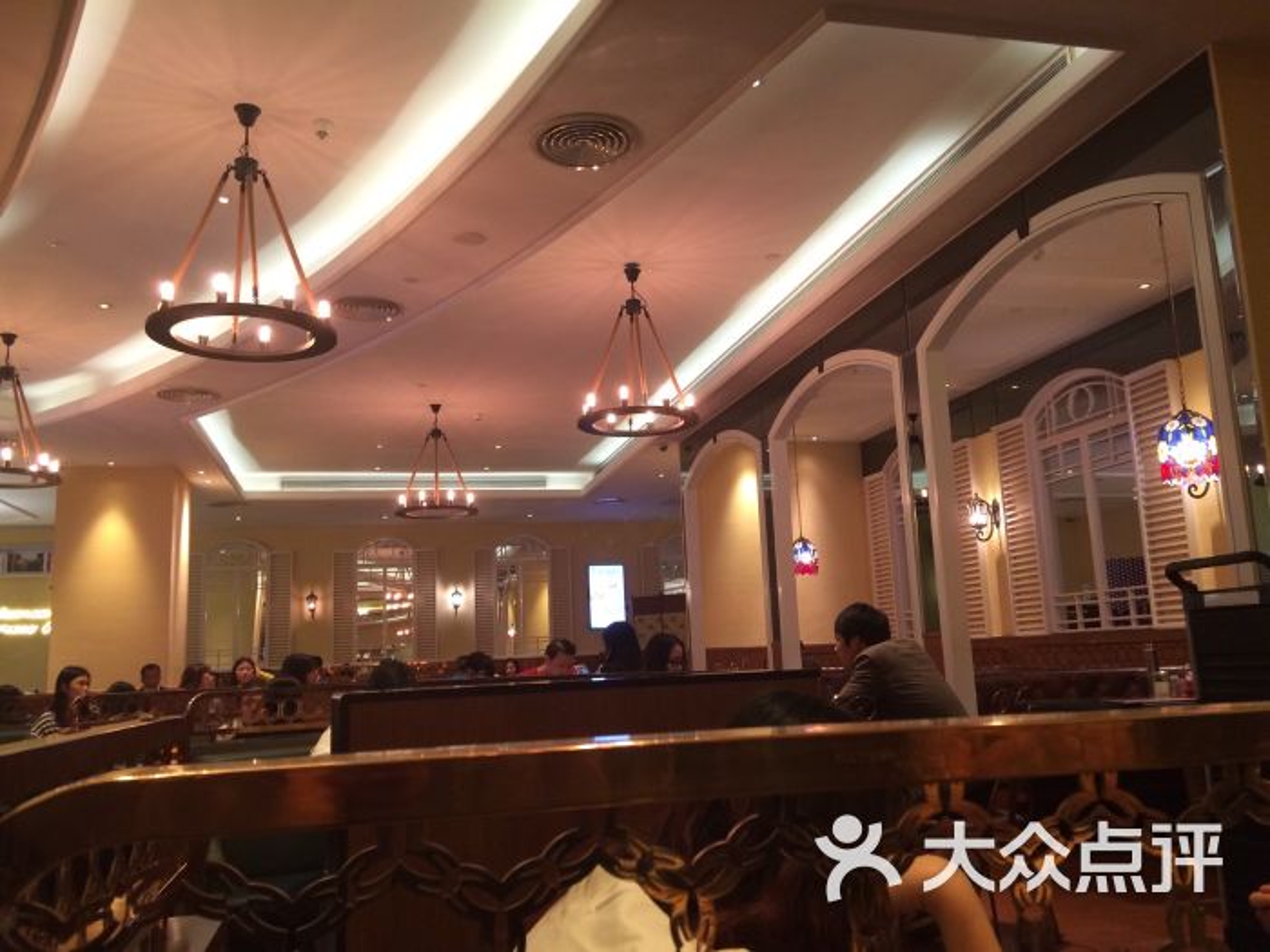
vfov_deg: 48.2
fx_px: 1064
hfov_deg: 61.7
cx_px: 635
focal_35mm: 29
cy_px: 476
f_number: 2.2
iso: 200
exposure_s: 1/33
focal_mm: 4.15
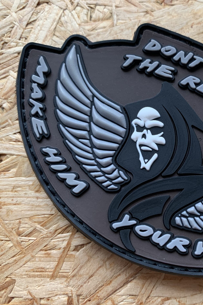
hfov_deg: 34.5
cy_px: 149
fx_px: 313
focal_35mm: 37
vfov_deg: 51.9
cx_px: 170
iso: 125
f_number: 1.8
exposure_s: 1/60
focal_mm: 4.25
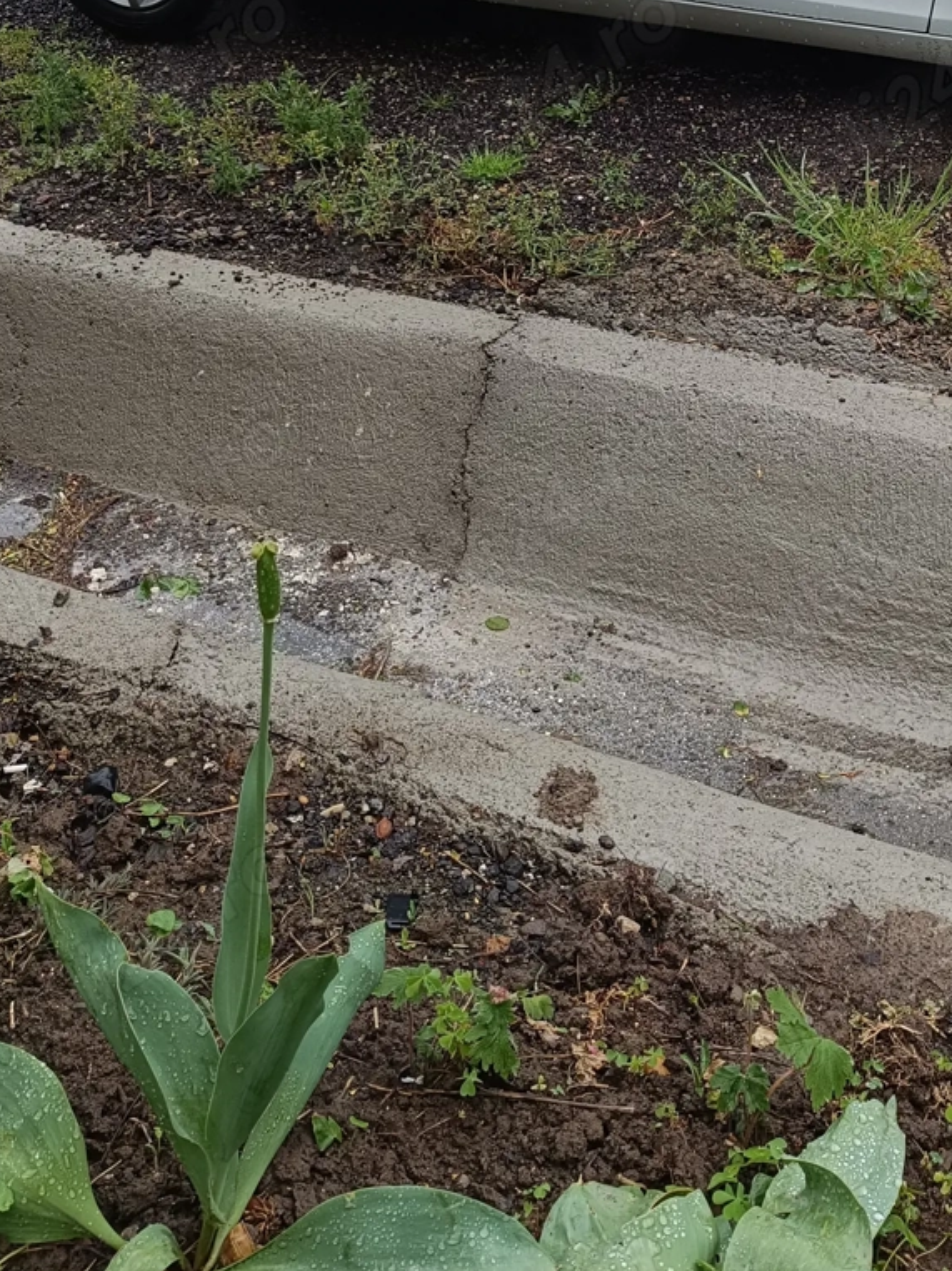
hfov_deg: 33.8
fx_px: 1541
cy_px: 217
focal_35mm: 42
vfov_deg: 42.4
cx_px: 692
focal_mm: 5.59
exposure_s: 1/102
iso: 73
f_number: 1.88
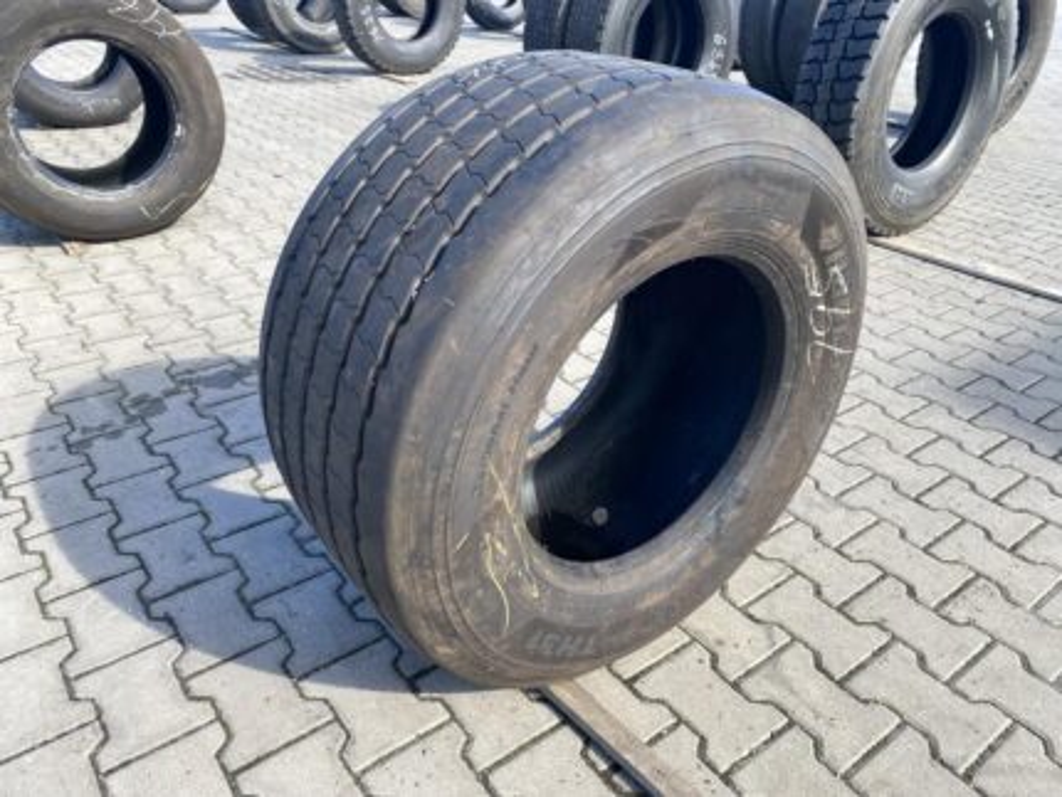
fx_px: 798
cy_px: 398
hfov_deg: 67.3
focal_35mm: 26
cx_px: 531
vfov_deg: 53.1
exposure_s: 1/361
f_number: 1.8
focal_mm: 4.25
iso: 32
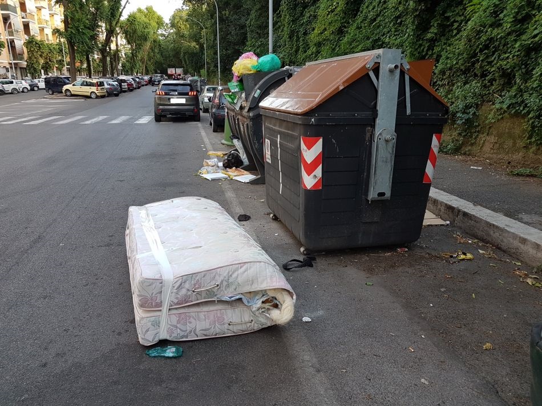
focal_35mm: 26
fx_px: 407
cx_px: 271
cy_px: 203
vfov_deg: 53.1
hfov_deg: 67.3
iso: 64
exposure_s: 1/100
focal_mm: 4.2
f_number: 1.7
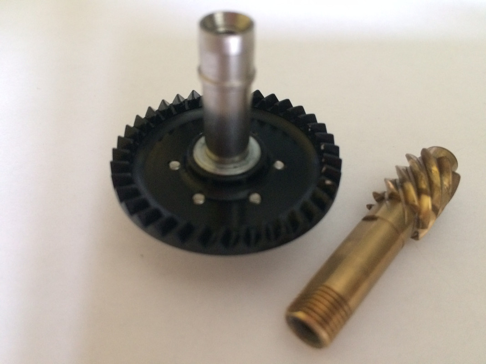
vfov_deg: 48.2
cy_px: 182
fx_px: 407
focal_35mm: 29
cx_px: 243
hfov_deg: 61.7
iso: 320
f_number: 2.2
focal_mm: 4.15
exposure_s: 1/20
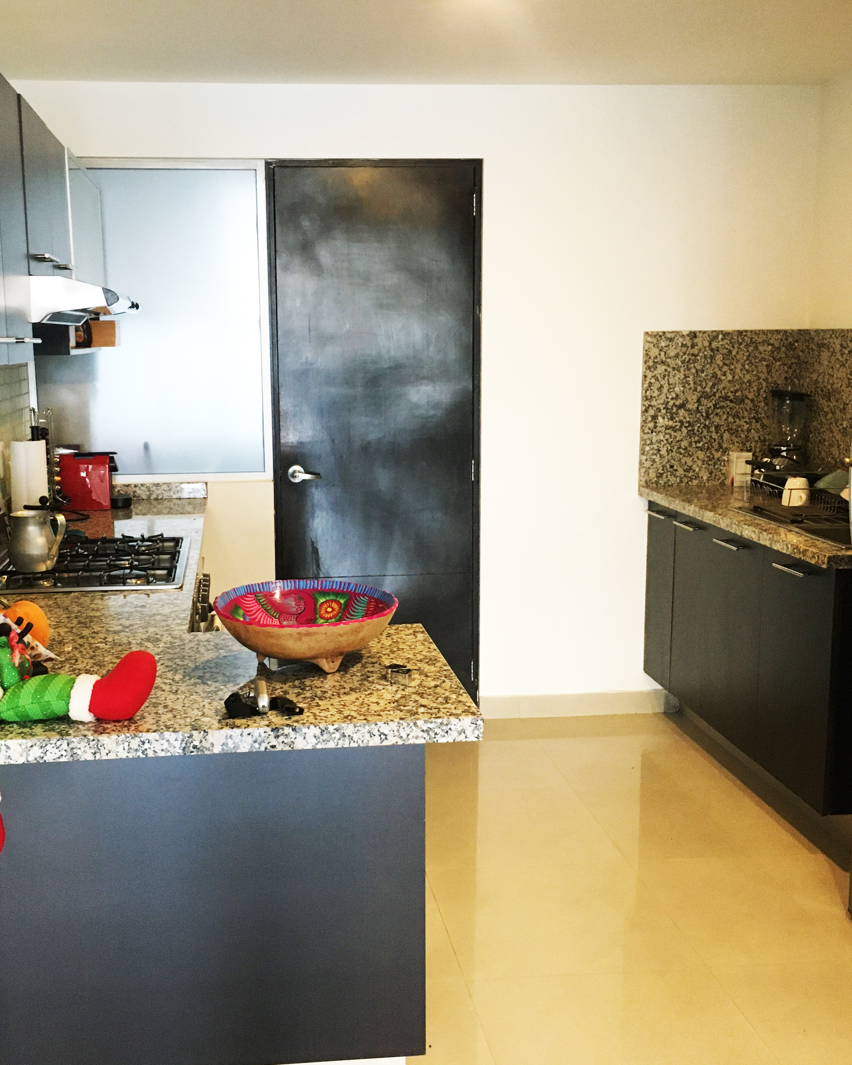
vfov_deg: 47.9
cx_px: 346
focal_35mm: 38
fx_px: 1198
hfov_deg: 39.0
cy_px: 536
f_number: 2.2
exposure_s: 1/30
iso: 160
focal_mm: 4.15
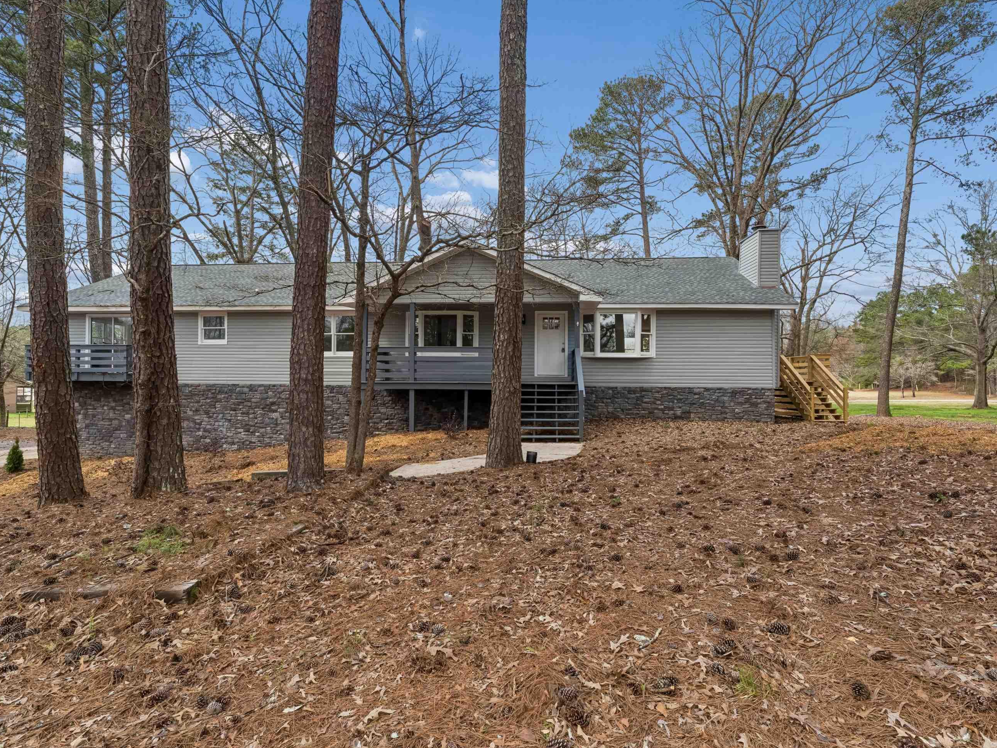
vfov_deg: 78.1
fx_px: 461
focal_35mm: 16
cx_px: 503
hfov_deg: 94.5
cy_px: 375
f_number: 13
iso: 400
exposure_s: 1/160
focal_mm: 14
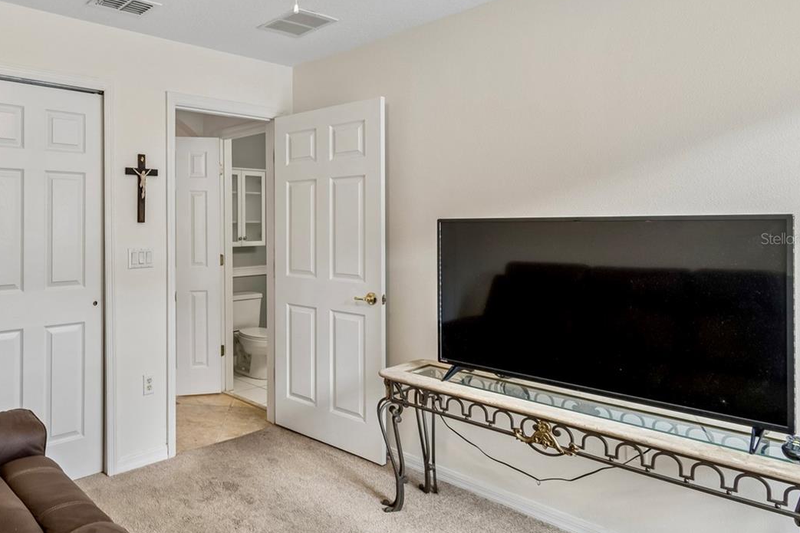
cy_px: 239
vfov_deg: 55.0
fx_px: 511
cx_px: 216
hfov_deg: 71.7
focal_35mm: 23
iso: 100
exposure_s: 1/6
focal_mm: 10
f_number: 7.1
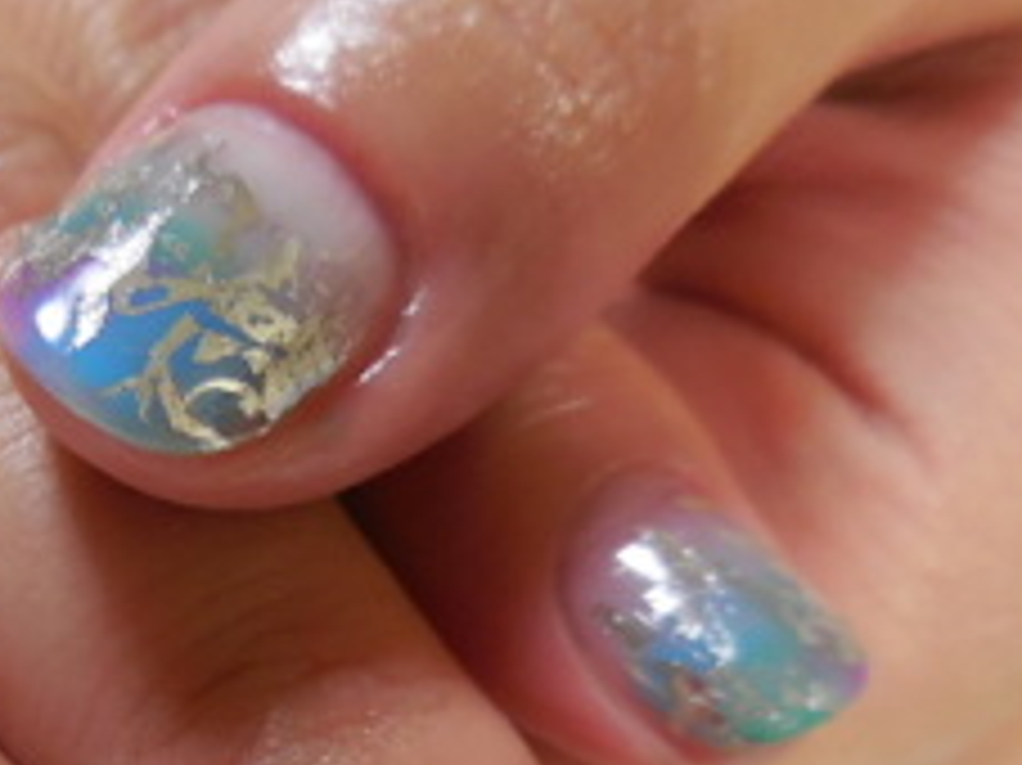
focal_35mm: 55
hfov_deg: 33.3
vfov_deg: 25.9
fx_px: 1623
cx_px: 122
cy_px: 655
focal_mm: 4.5
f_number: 3.3
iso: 280
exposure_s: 1/30
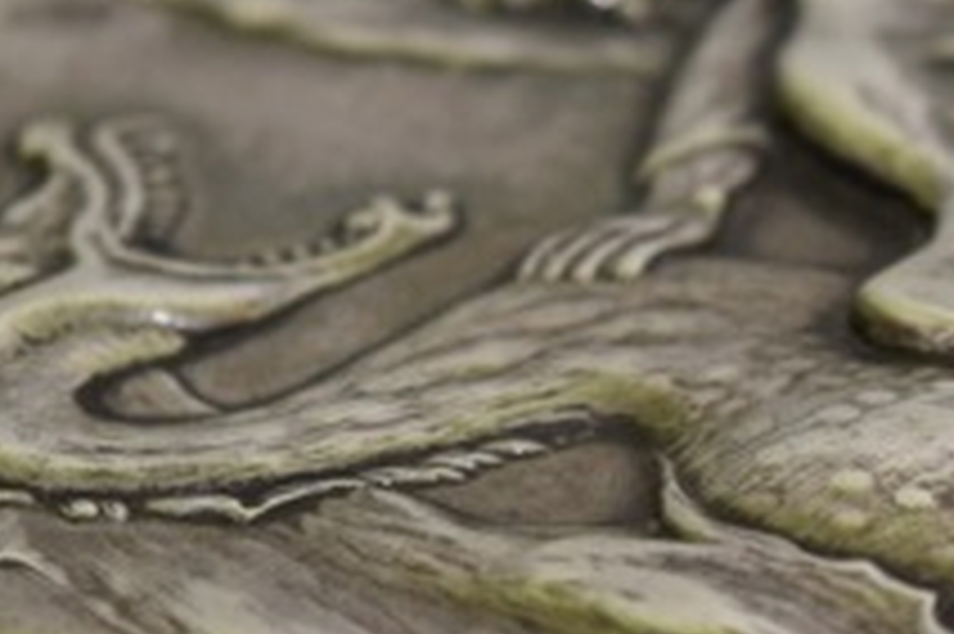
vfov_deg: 3.7
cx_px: 972
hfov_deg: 5.6
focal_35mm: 368
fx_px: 9744
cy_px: 533
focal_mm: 52
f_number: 5.6
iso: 800
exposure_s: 1/60
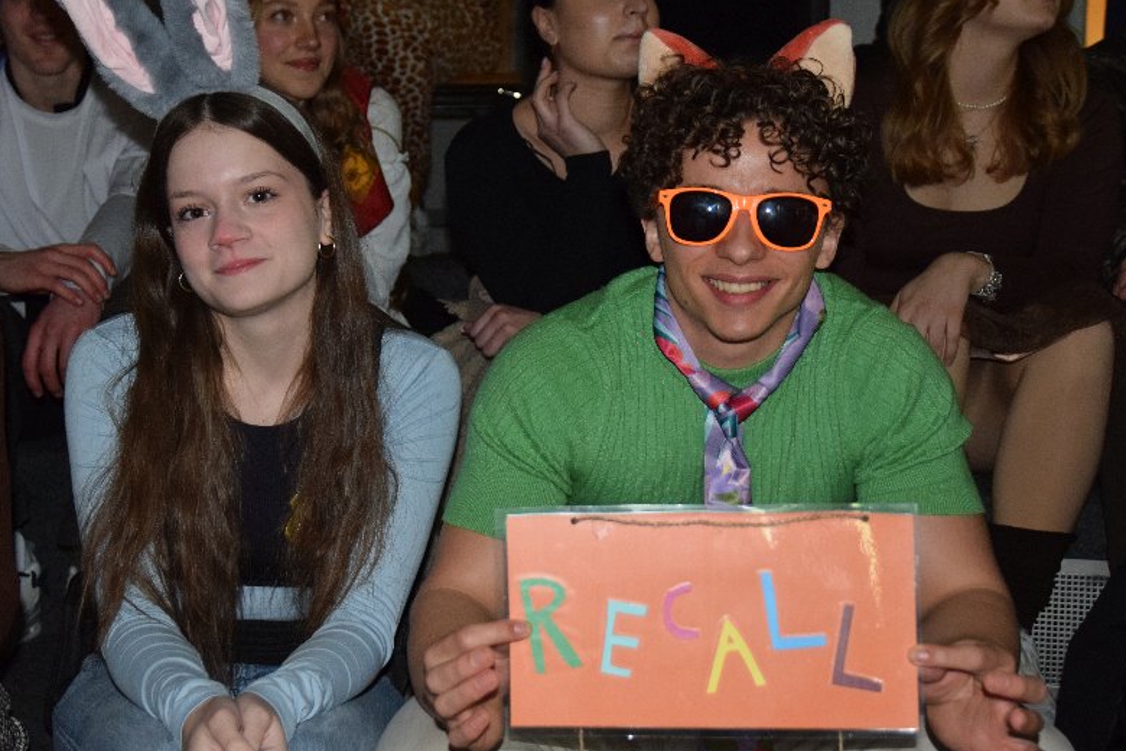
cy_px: 365
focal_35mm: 50
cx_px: 481
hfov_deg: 39.5
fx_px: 1564
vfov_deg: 27.0
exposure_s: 1/60
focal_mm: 26
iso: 1400
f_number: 3.2
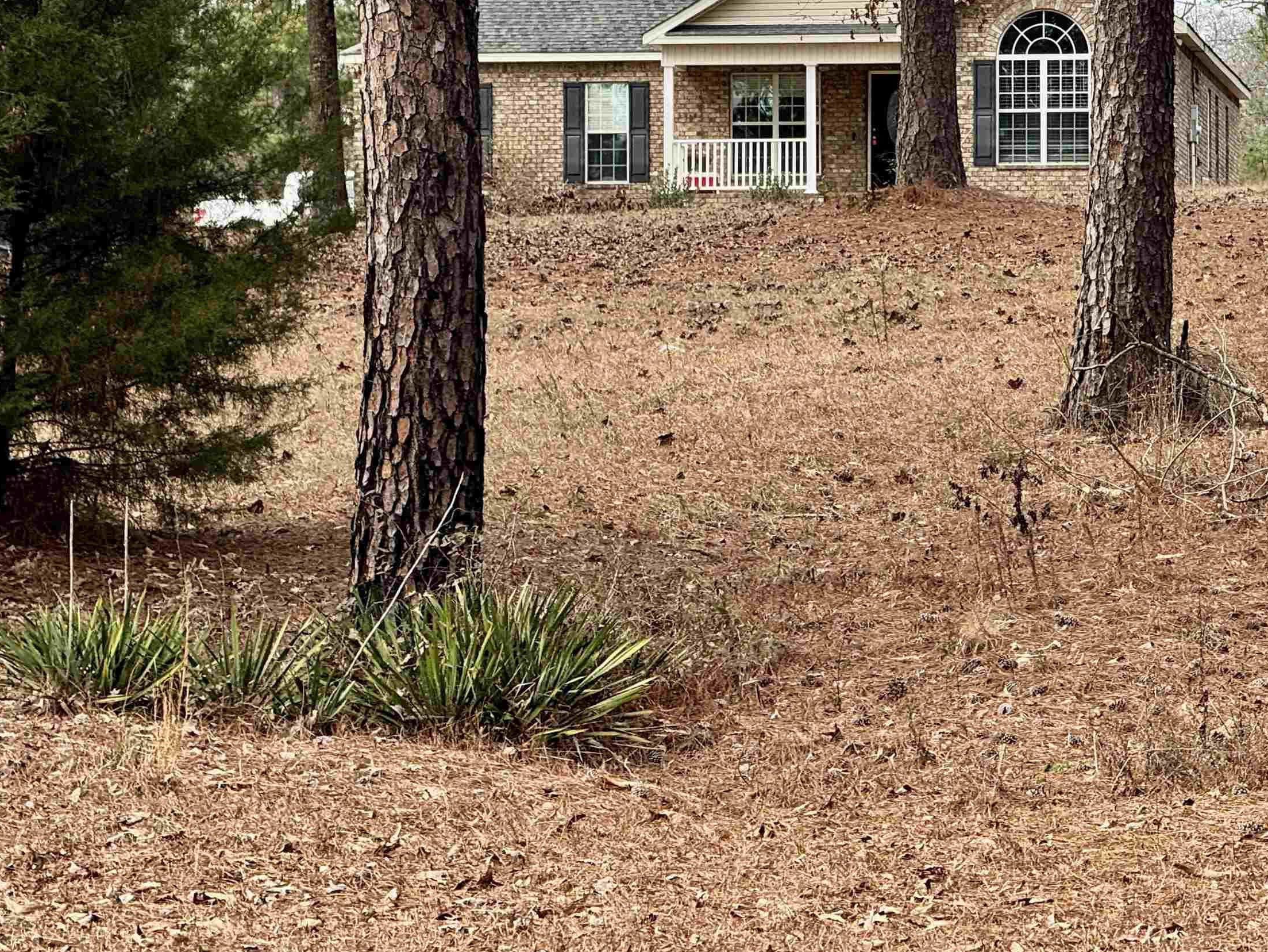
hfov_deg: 11.8
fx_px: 6118
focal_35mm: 167
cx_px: 879
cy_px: 309
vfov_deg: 8.9
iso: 50
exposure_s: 1/233
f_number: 2.8
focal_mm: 15.66
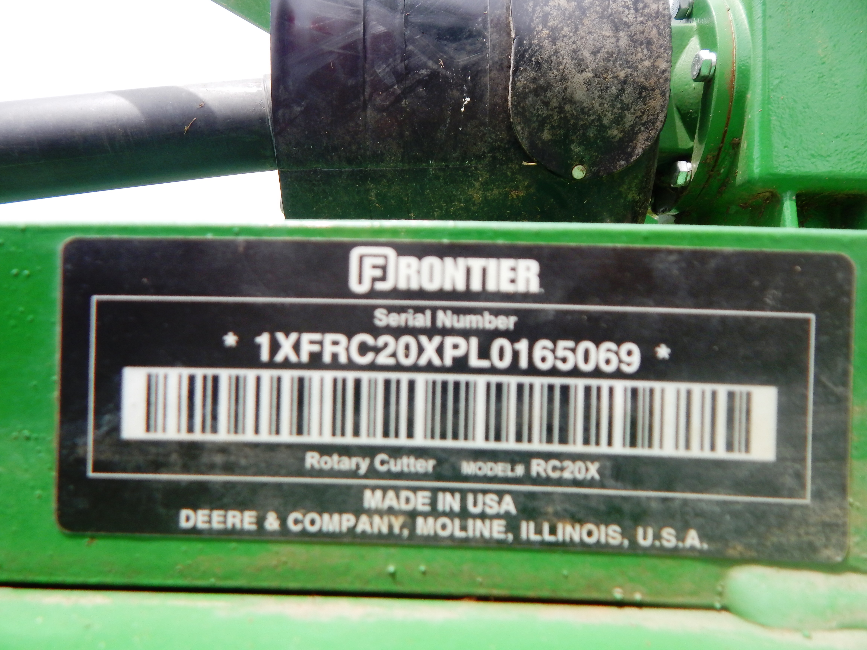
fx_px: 551
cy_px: 325
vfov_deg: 61.1
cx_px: 434
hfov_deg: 76.4
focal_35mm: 22
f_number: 3
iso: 125
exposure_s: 1/800
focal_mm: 4
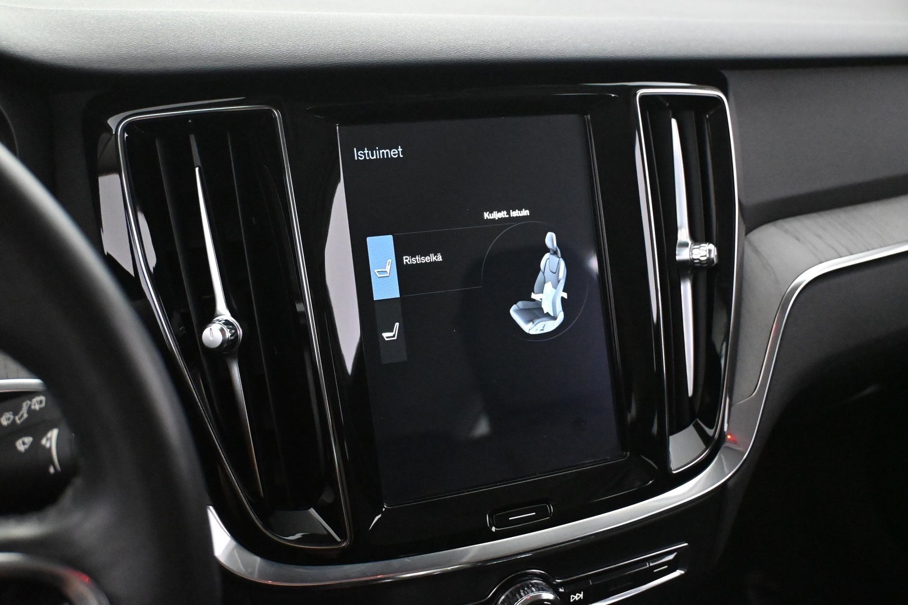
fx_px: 1003
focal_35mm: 40
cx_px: 454
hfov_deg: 48.7
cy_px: 302
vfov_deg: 33.6
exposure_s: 1/60
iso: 9000
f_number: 4.5
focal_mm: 26.5
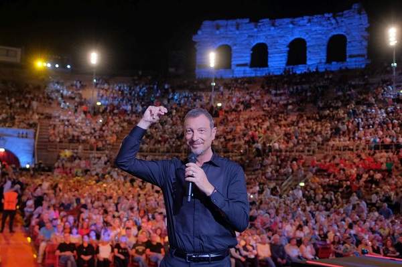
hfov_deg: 41.9
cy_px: 134
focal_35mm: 47
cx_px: 201
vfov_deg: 28.6
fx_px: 524
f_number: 2.8
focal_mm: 31.1
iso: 1600
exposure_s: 1/125
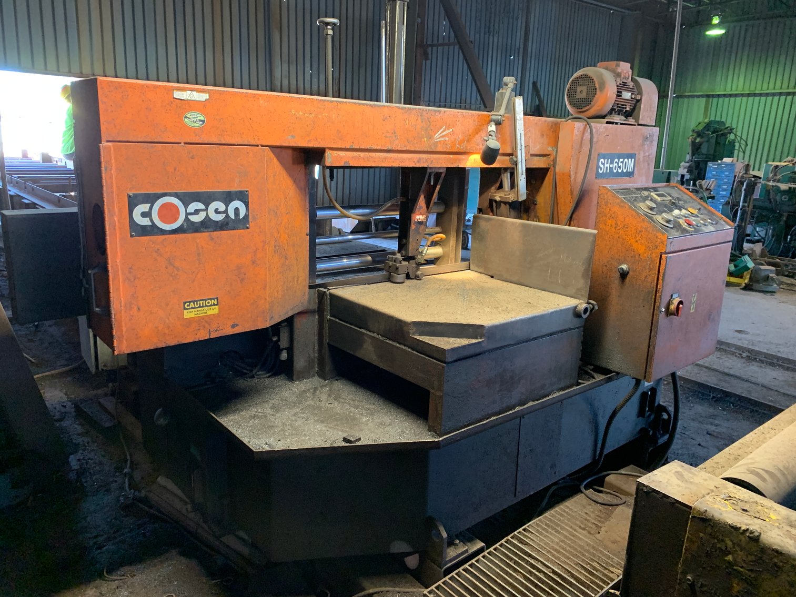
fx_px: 598
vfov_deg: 53.1
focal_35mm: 26
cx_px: 398
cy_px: 298
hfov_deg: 67.3
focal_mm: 4.25
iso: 320
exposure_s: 1/60
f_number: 1.8
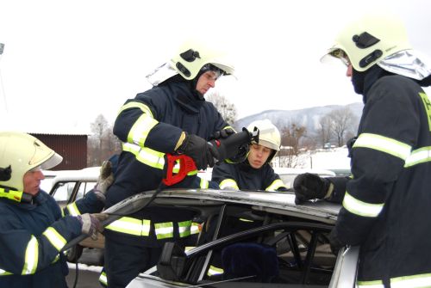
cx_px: 216
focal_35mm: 51
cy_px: 144
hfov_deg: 38.8
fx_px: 611
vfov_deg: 26.6
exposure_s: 1/125
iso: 100
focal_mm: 34
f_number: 4.5
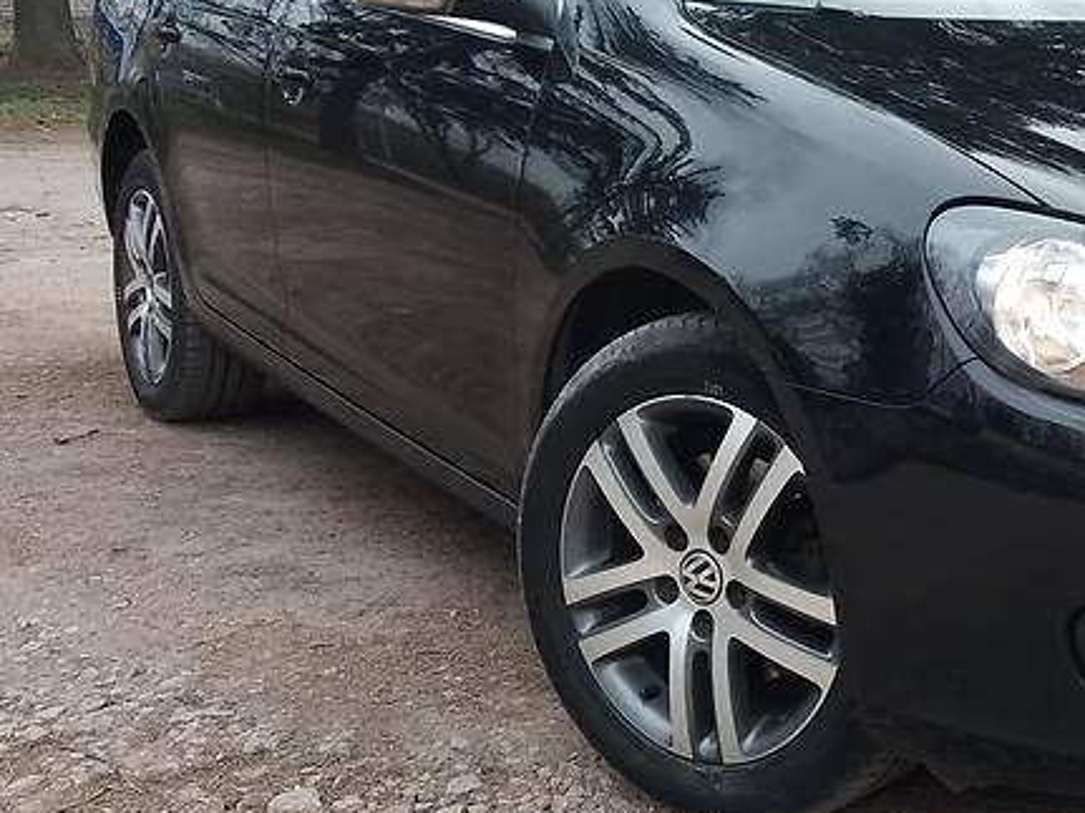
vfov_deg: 27.9
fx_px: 1629
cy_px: 277
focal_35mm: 52
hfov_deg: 34.8
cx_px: 967
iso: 64
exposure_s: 1/312
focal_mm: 3.7
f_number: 1.9
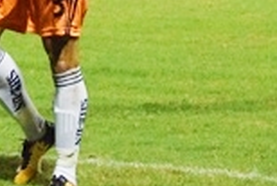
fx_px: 3743
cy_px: -181
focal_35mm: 486
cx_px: 85
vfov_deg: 2.8
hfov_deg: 4.2
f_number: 4.5
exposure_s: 1/1250
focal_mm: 78
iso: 6400
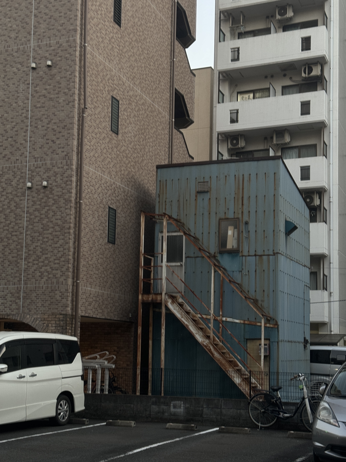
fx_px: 640
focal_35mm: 48
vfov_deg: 39.7
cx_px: 173
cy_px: 231
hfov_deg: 30.3
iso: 80
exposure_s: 1/50
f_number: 1.78
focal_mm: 6.86
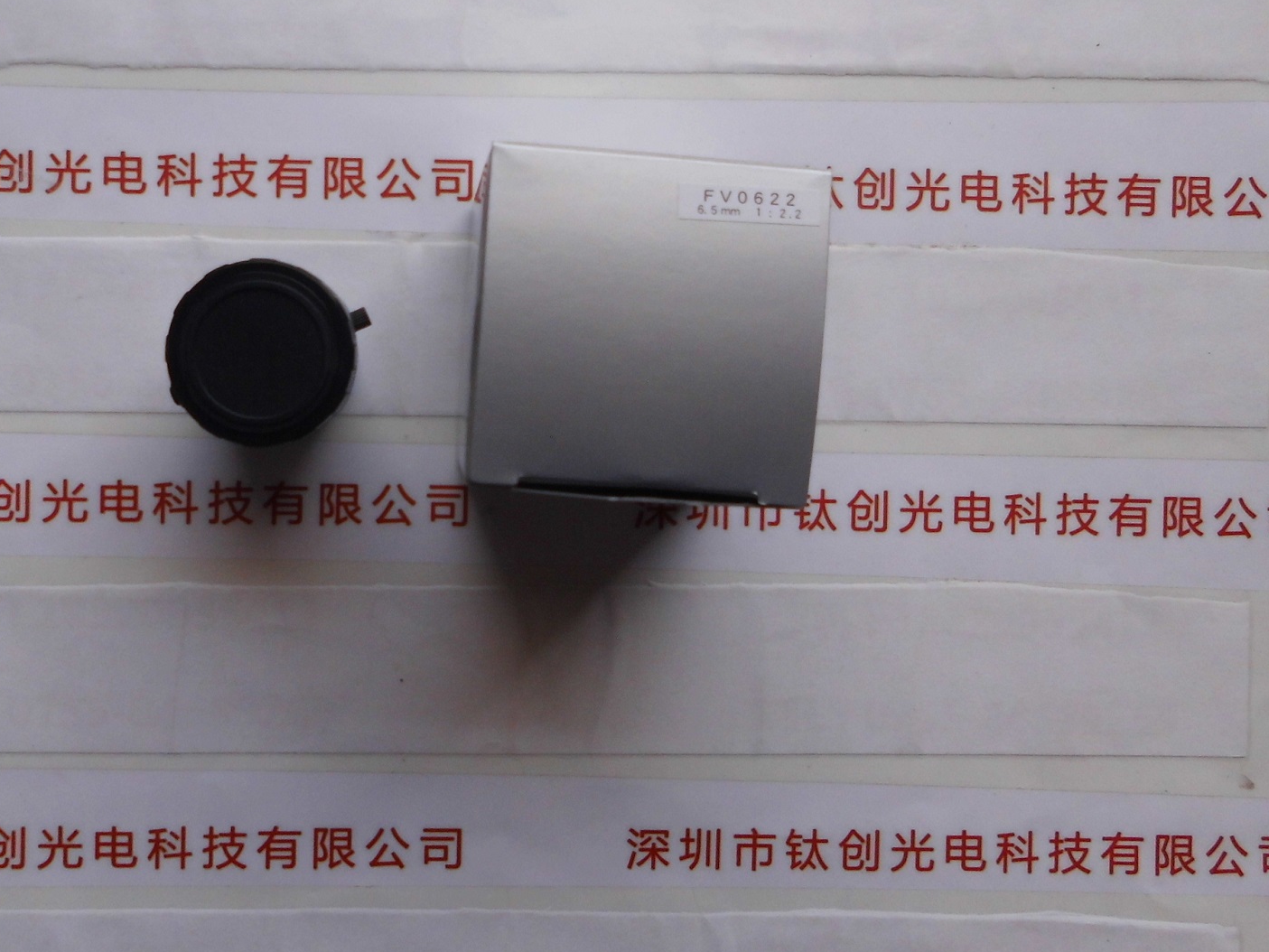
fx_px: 1357
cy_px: 413
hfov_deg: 49.8
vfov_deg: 38.6
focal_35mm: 37
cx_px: 499
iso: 100
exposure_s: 1/346
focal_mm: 4.6
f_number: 3.2
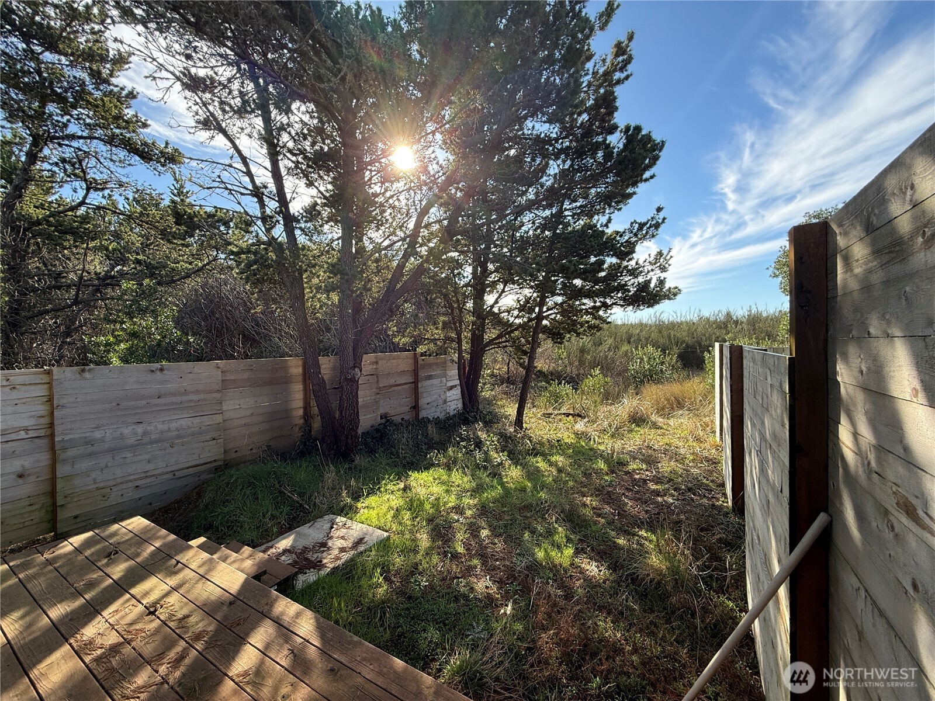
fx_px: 378
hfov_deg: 102.1
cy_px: 350
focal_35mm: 14
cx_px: 468
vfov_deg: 85.7
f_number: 2.2
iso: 64
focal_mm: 2.22
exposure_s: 1/419
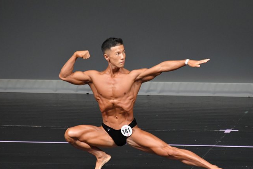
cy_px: 95
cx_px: 141
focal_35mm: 538
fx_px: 3781
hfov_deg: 3.8
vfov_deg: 2.6
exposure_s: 1/400
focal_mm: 300
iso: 4000
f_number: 5.6
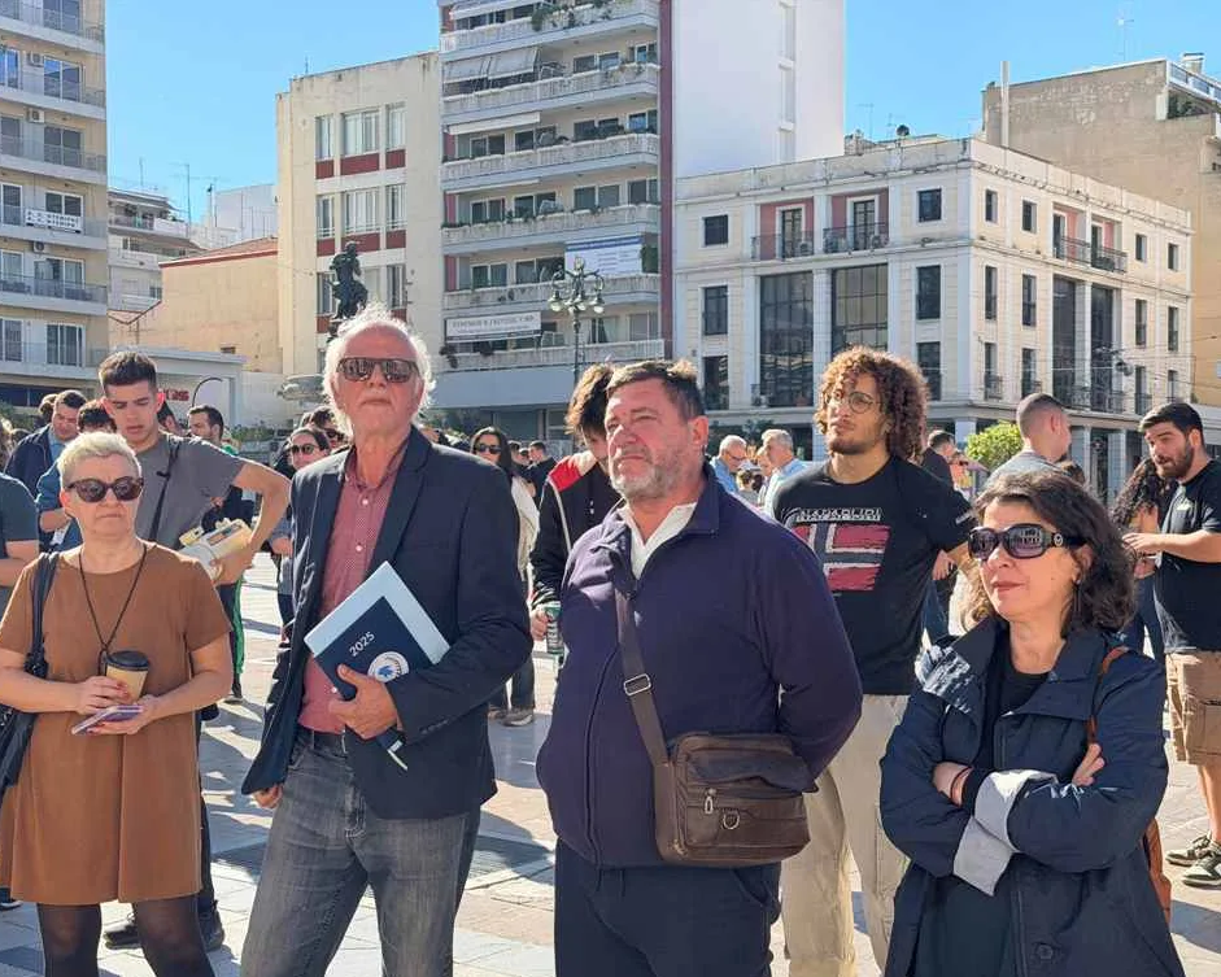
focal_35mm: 51
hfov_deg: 36.7
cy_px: 497
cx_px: 605
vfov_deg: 29.7
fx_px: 1843
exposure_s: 1/2577
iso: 100
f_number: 1.78
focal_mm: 6.76
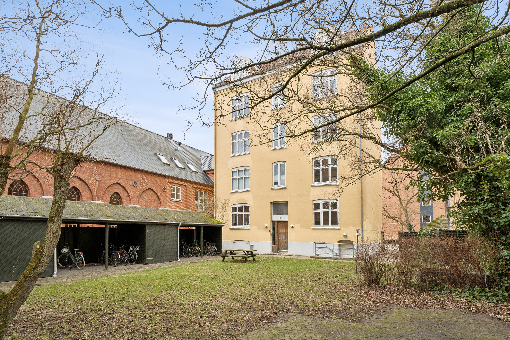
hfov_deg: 90.0
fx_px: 255
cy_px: 170
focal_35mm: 18
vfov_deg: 67.4
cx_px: 255
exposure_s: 1/320
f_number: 10
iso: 800
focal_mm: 18
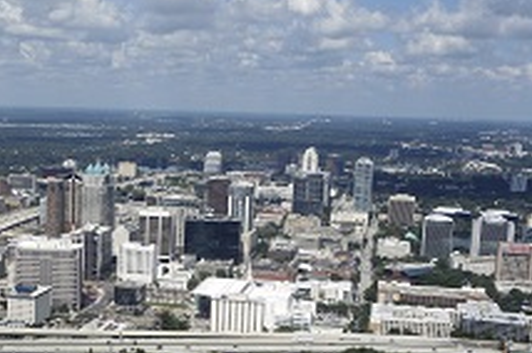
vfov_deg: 22.6
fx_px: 871
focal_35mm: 59
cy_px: 276
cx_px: 157
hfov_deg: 33.5
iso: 200
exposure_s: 1/1000
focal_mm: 10.4
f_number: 5.6
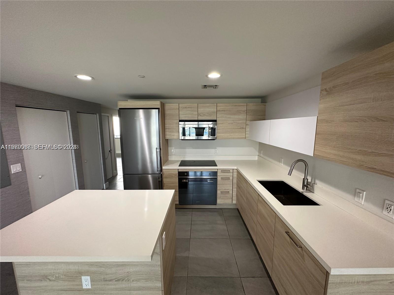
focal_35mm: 14
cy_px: 148
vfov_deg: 85.7
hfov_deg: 102.1
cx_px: 197
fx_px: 159
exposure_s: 1/120
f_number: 2.2
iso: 320
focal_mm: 2.22
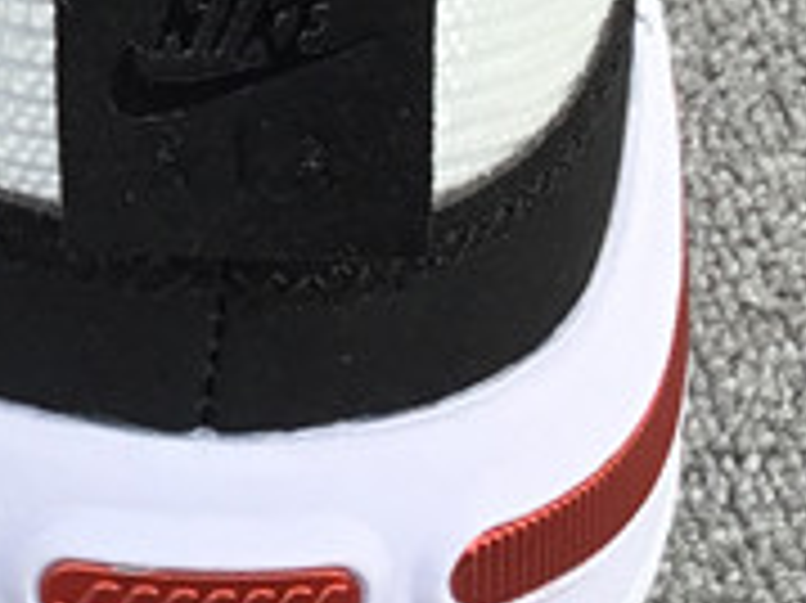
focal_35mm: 156
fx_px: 3630
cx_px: -342
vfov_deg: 9.1
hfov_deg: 12.2
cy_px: -434
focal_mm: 3.3
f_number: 2.4
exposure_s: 1/440
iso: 25
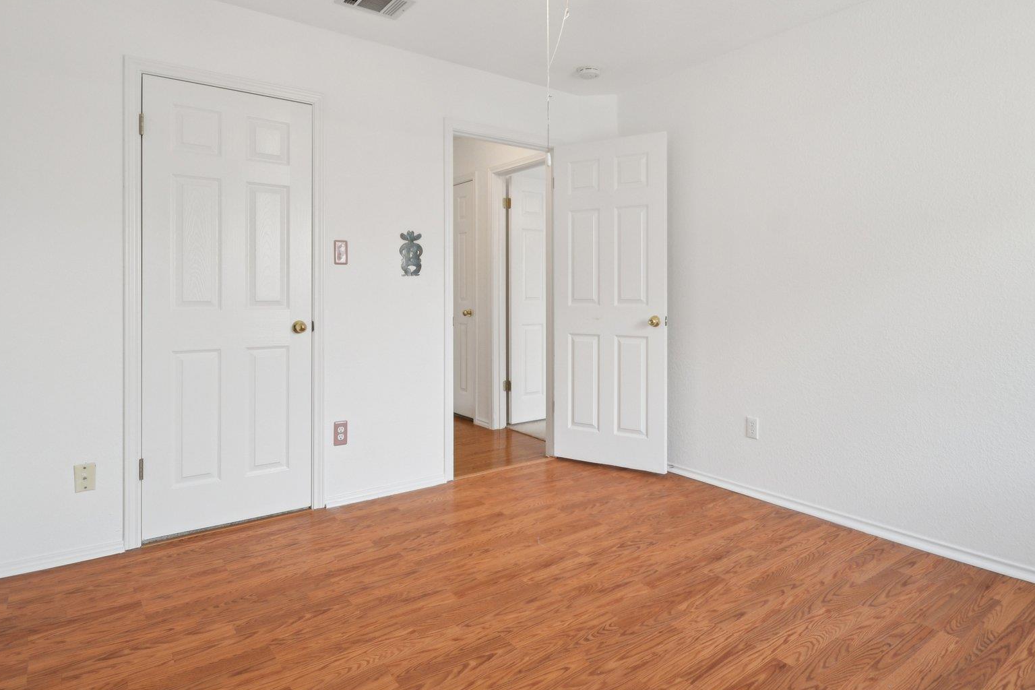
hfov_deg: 83.9
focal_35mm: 20
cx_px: 551
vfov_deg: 61.3
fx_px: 575
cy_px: 271
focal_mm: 10
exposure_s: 1/15
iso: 400
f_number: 8
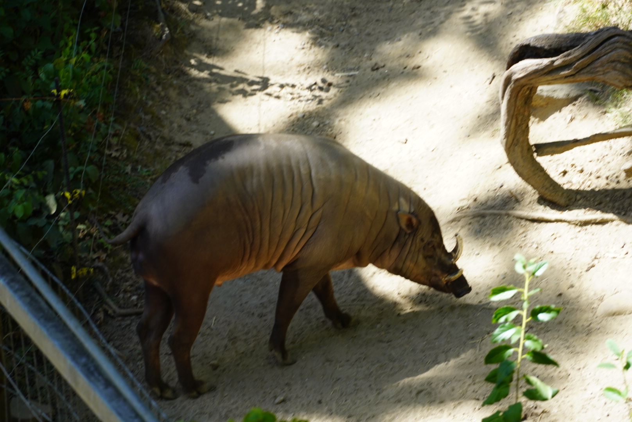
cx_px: 316
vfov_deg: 6.8
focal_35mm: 202
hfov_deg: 10.2
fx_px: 3557
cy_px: 211
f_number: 5.6
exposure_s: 1/250
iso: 250
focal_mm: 135
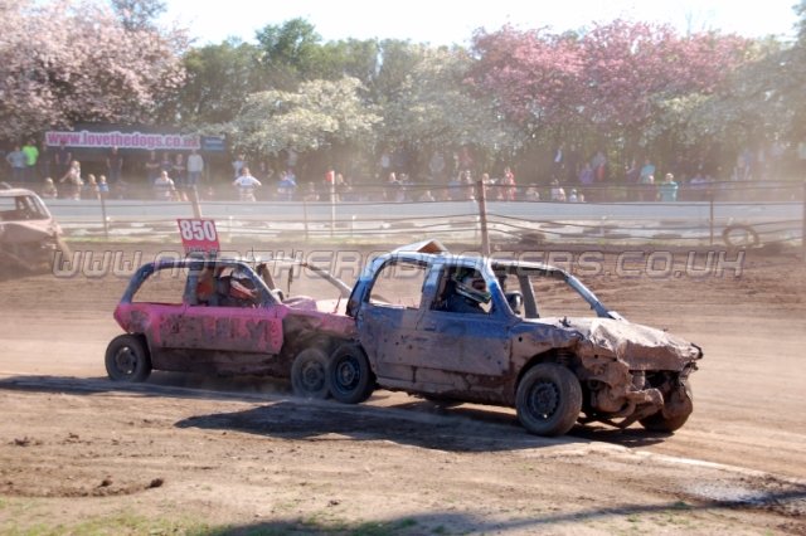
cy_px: 268
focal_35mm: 60
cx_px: 403
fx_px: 1343
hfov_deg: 33.4
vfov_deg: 22.6
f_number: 4.8
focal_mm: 40
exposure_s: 1/640
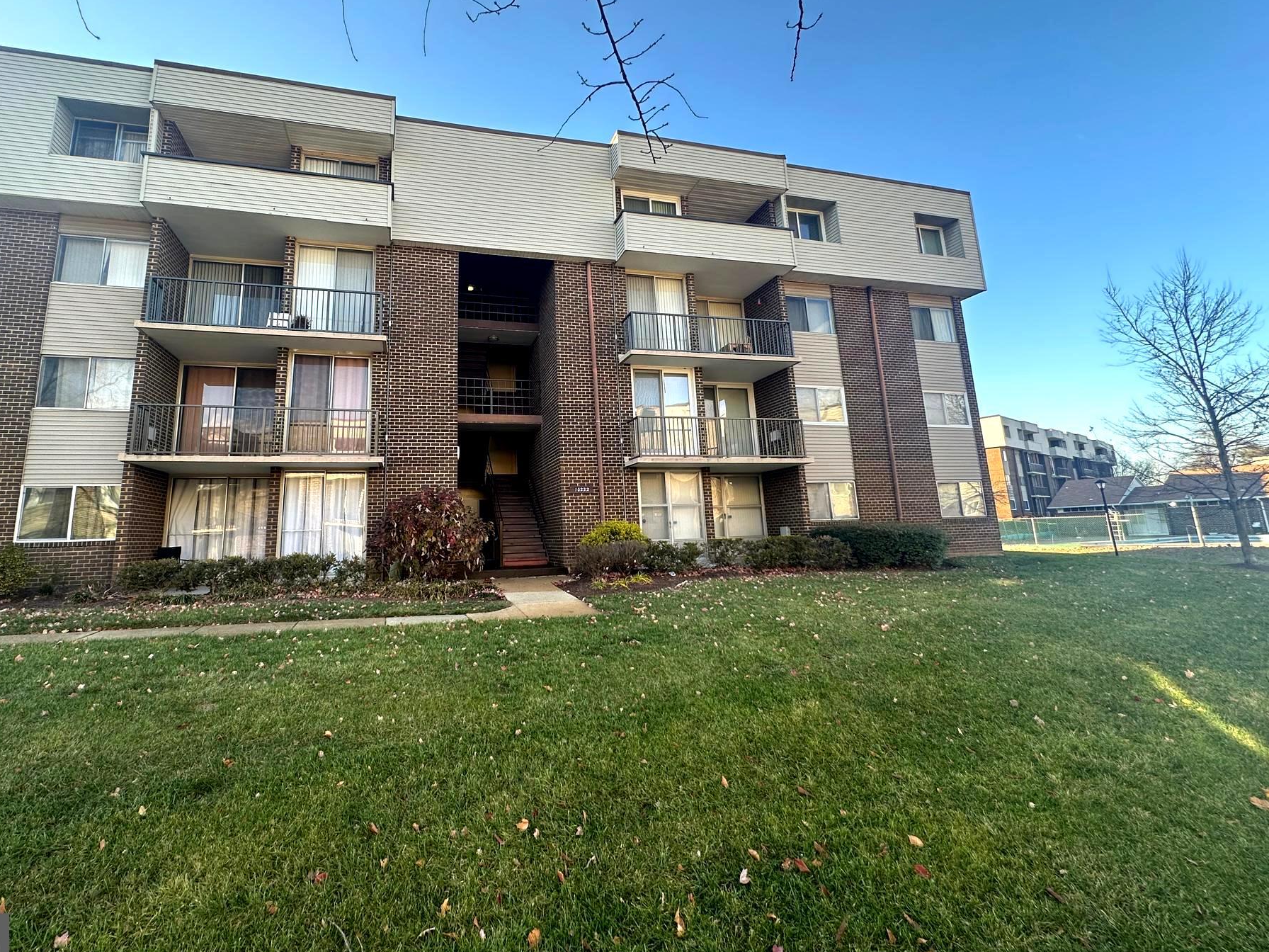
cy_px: 427
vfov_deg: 77.9
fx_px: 587
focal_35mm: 16
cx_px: 557
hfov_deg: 94.0
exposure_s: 1/179
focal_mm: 2.22
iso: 40
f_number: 2.2
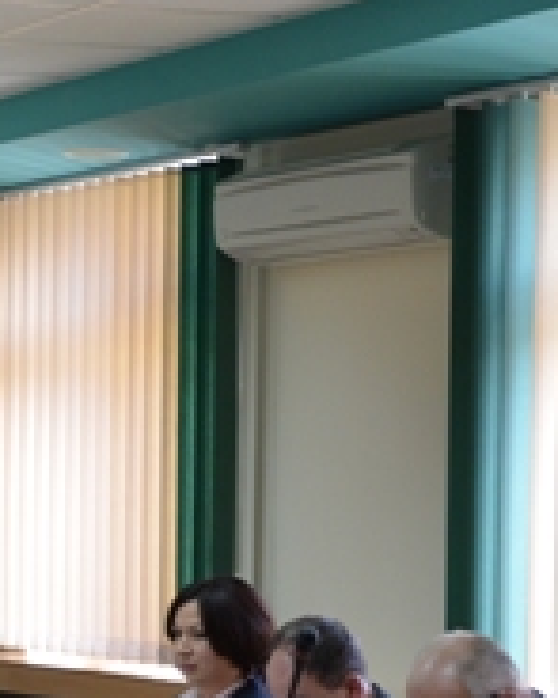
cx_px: -262
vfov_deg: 13.0
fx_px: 3037
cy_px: 626
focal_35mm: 147
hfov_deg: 10.2
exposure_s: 1/60
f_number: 4.2
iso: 560
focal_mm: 30
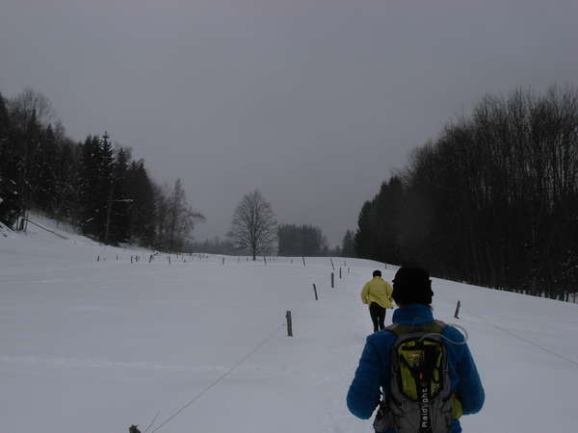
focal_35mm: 38
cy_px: 216
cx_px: 289
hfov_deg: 49.0
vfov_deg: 37.7
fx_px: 635
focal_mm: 6.3
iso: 79
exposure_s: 1/362
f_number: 4.9
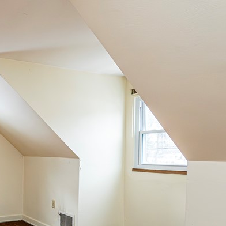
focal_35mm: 33
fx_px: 244
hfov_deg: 39.1
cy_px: 162
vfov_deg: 48.3
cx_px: -33
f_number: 8
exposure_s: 1/125
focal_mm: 14
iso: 3200
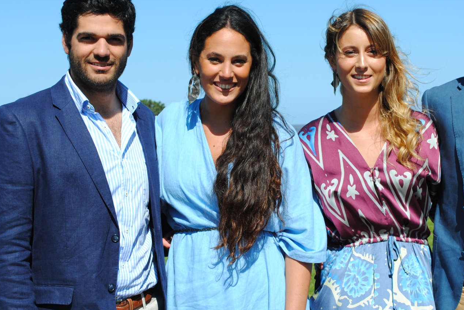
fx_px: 942
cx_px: 289
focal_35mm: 73
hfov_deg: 27.6
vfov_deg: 18.7
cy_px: 164
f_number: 9
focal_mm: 32
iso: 100
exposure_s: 1/320
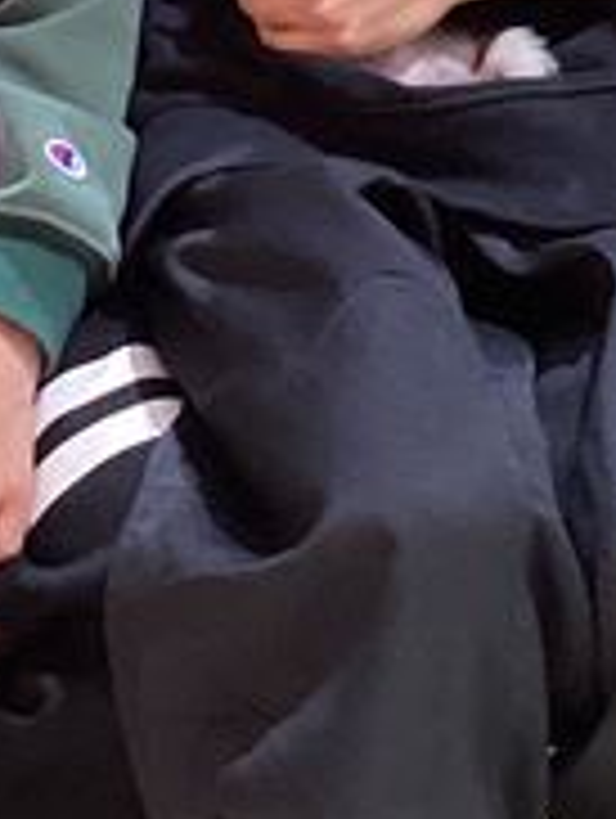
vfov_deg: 13.7
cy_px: -387
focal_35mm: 136
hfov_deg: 10.9
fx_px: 3219
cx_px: 90
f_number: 2.4
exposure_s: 1/50
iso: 160
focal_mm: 3.3
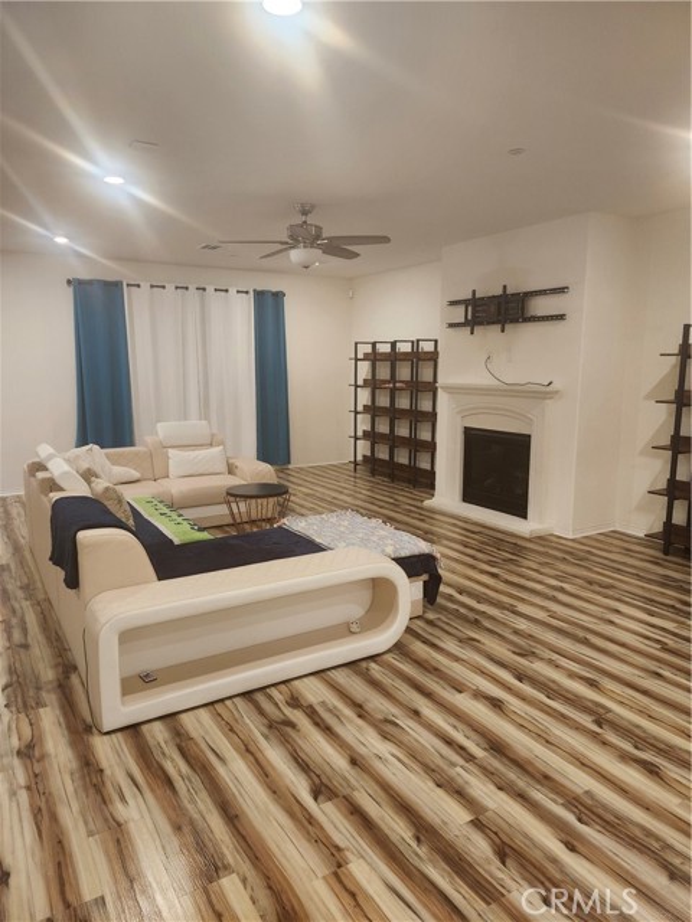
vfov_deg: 73.9
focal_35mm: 23
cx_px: 346
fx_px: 613
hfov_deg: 58.9
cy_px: 461
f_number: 1.8
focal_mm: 5.54
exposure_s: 1/120
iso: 500
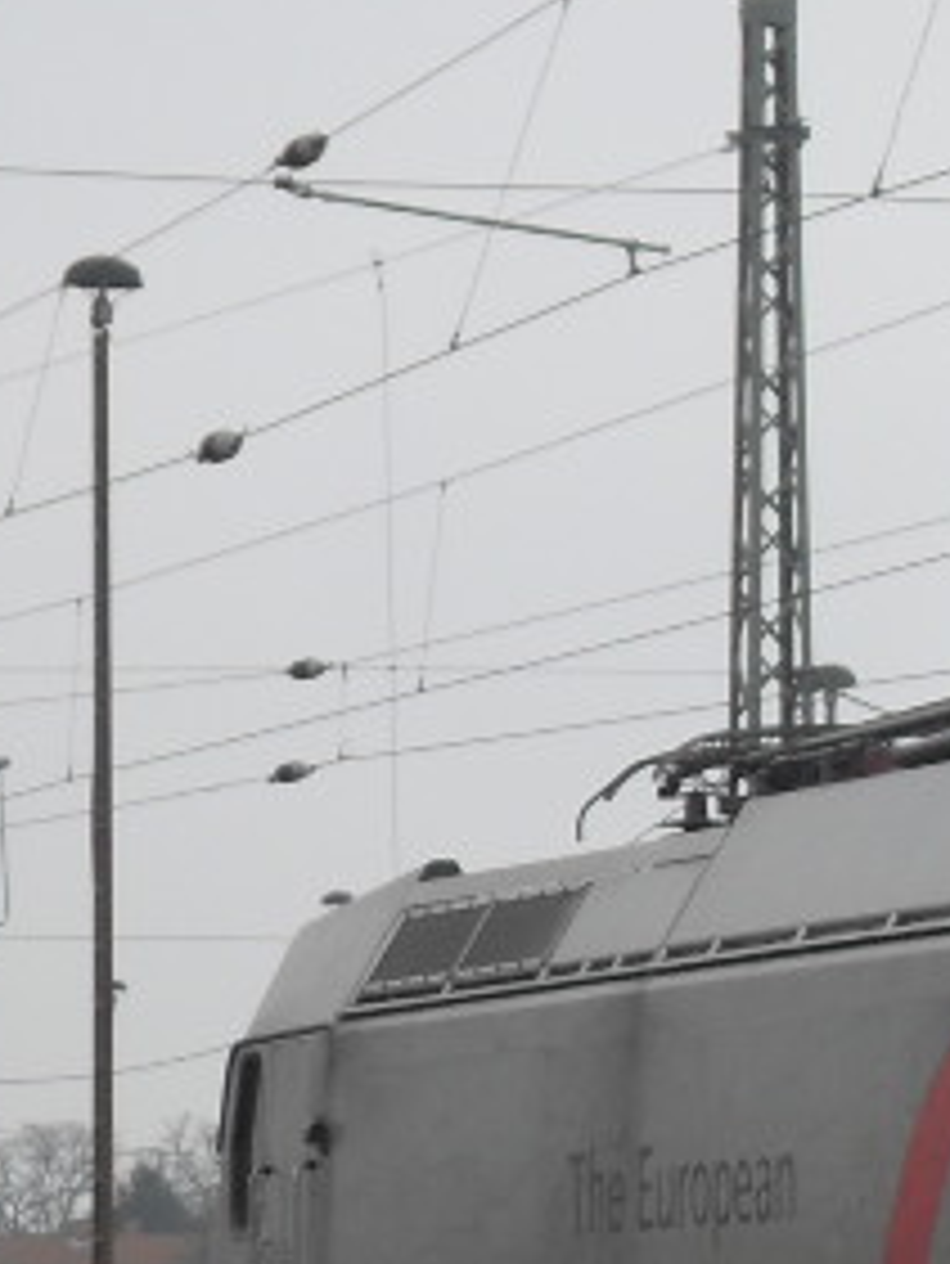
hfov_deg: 4.6
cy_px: 1233
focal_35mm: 324
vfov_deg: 6.1
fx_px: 11847
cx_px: 1301
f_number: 4.8
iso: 100
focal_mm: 15.3
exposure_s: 1/180
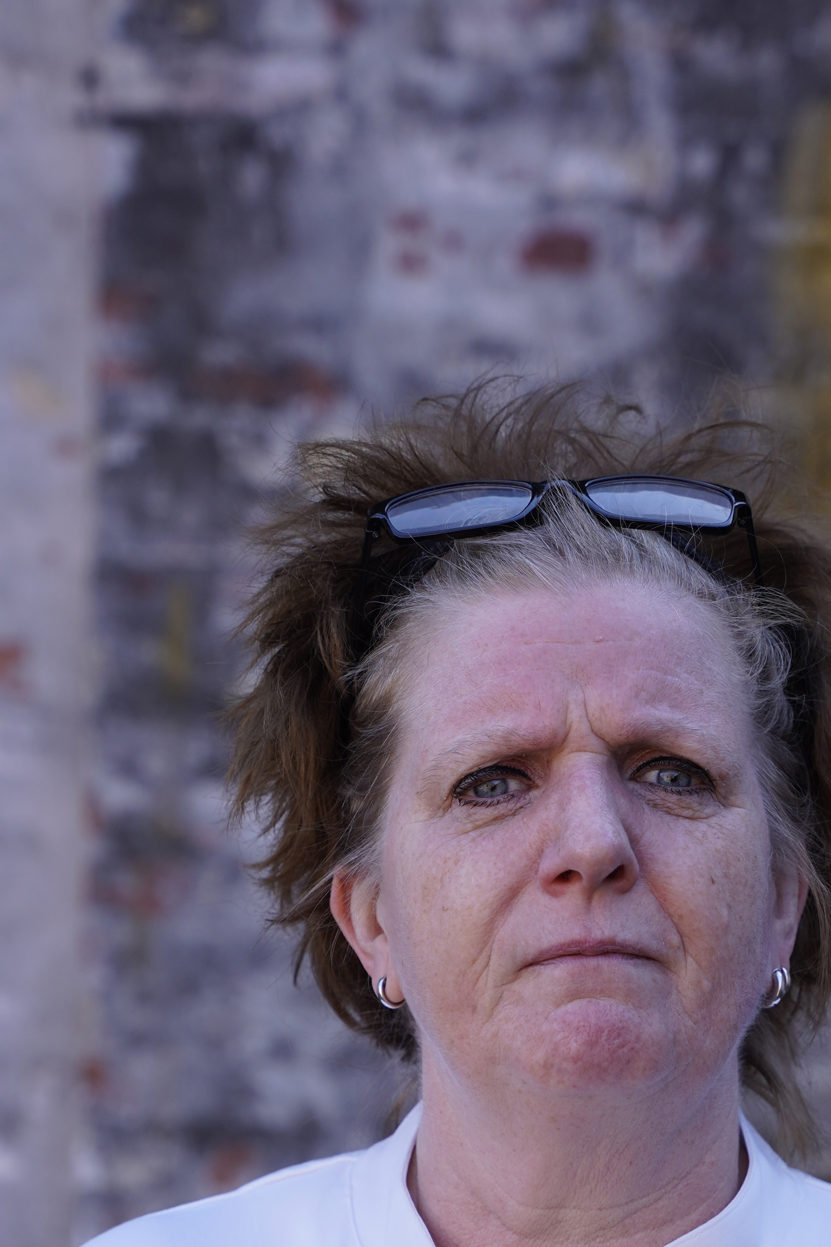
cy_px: 1129
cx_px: 550
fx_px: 4210
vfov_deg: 16.6
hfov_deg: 11.3
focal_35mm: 122
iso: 200
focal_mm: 60.8
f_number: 4
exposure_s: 1/400
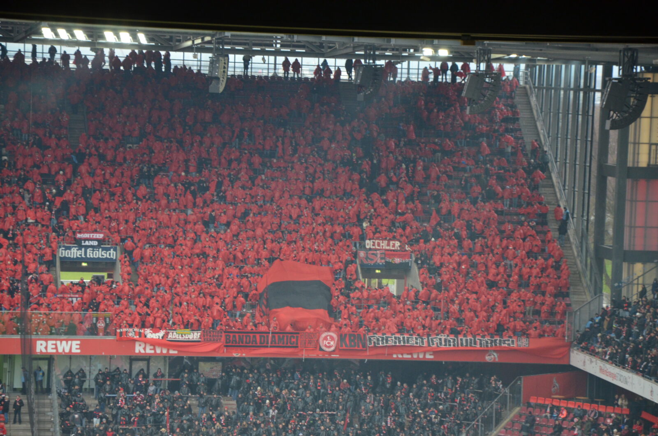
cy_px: 218
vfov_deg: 8.7
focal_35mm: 158
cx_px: 329
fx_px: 2873
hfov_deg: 13.1
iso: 1250
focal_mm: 105
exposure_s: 1/125
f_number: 5.6
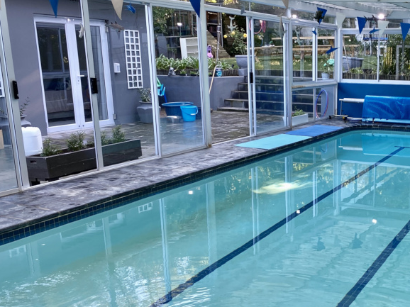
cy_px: 196
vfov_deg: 32.0
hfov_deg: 39.7
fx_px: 533
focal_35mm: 45
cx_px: 352
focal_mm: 4.25
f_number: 1.8
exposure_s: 1/100
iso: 50
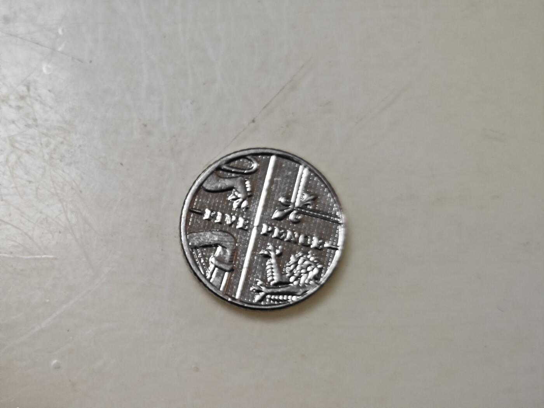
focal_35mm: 75
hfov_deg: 26.0
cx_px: 272
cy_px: 204
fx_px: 1179
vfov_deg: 19.6
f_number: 1.9
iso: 320
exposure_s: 1/100
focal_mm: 8.7
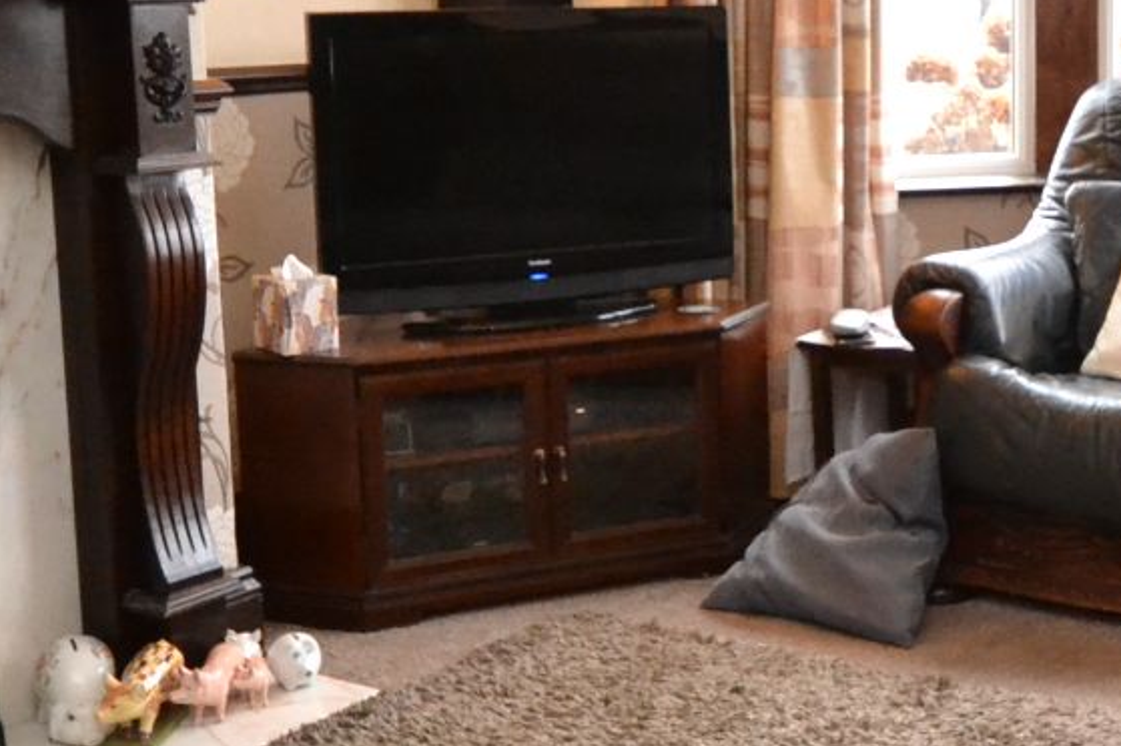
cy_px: 198
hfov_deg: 35.1
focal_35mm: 55
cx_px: 894
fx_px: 1712
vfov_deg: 24.4
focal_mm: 10
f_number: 3.5
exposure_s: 1/60
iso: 3200
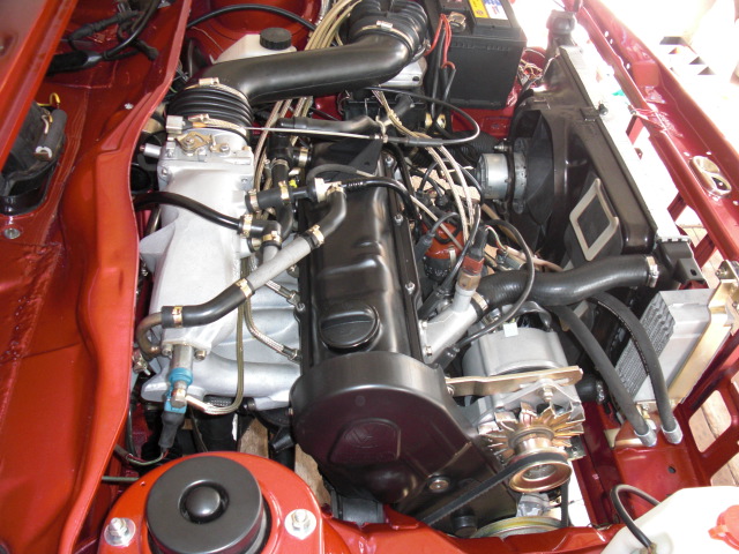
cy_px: 277
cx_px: 370
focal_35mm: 36
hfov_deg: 51.4
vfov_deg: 39.7
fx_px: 769
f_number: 2.8
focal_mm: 6.3
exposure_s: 1/60
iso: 200
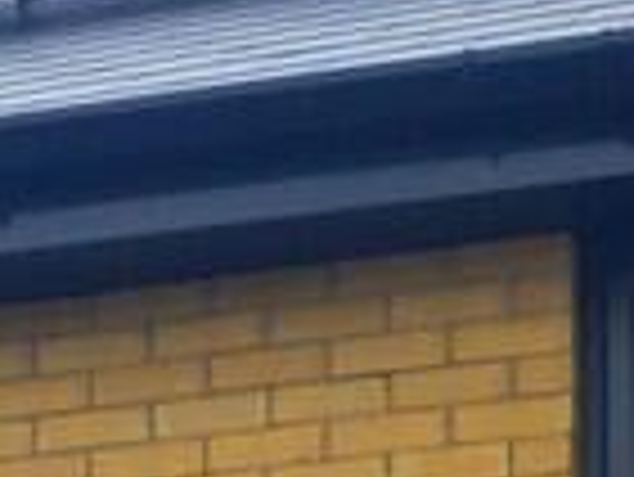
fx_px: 3868
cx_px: 283
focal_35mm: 211
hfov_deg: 9.4
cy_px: 1521
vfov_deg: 6.4
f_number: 2.2
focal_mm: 4.15
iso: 32
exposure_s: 1/920
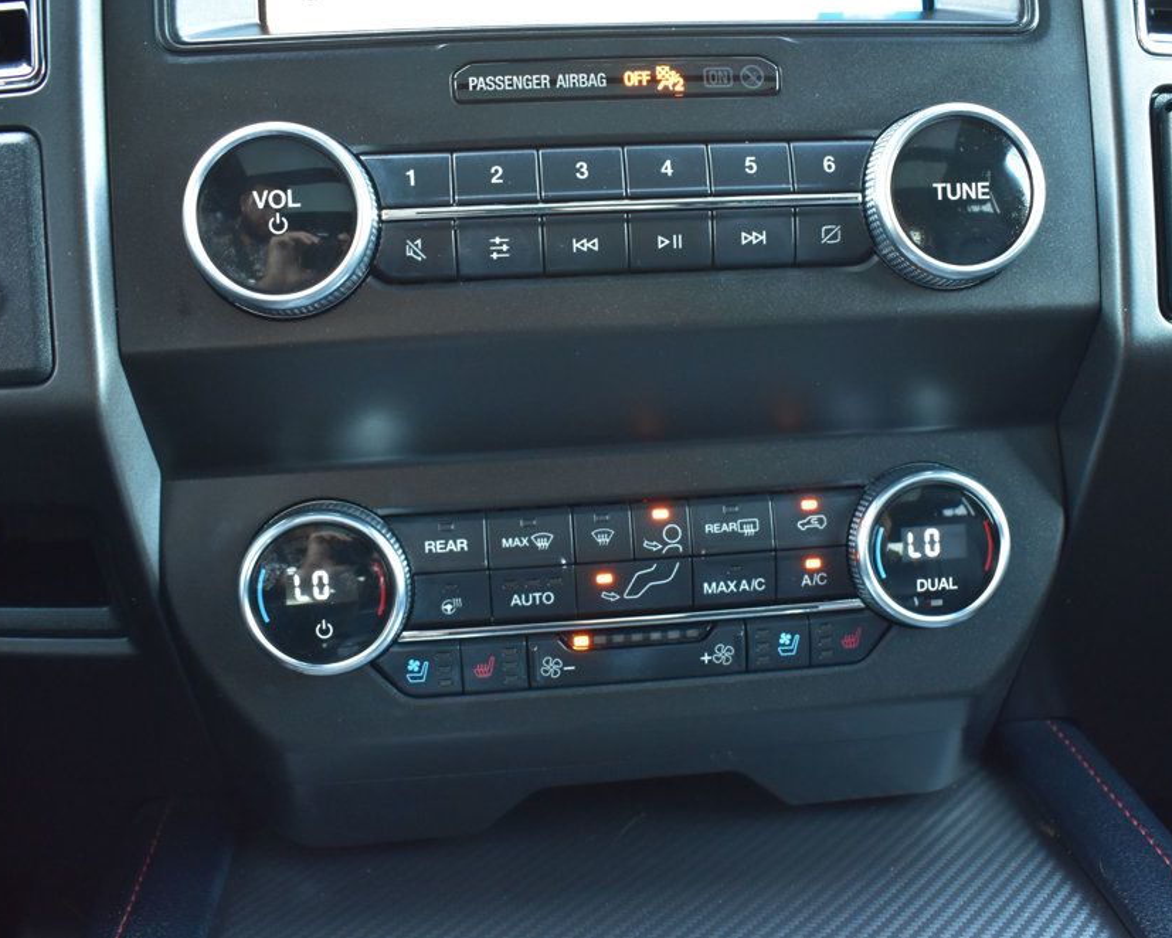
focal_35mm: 37
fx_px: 1269
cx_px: 642
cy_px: 456
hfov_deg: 49.5
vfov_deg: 40.6
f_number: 6.3
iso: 1600
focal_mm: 21
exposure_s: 1/15
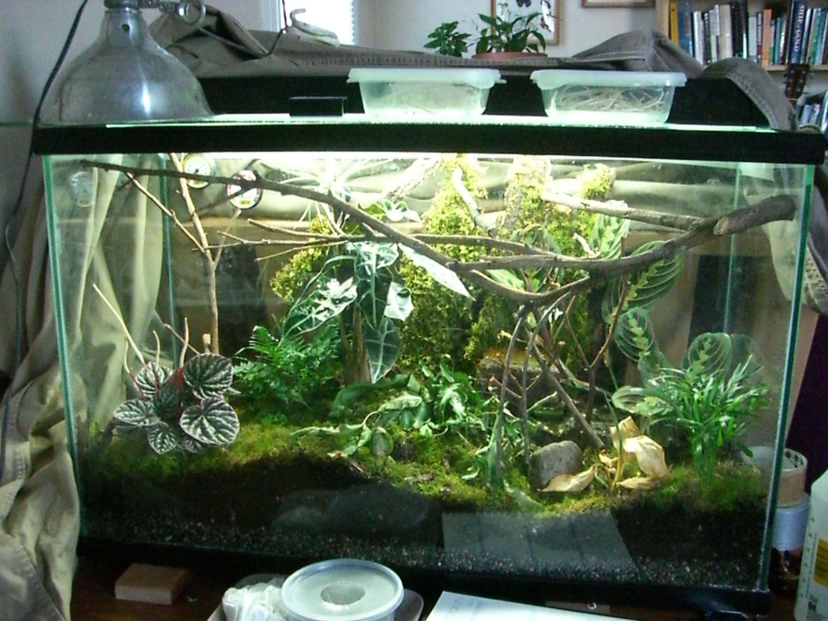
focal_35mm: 38
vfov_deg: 37.7
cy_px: 310
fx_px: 909
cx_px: 414
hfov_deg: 49.0
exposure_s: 1/30
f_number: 2.7
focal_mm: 6.2
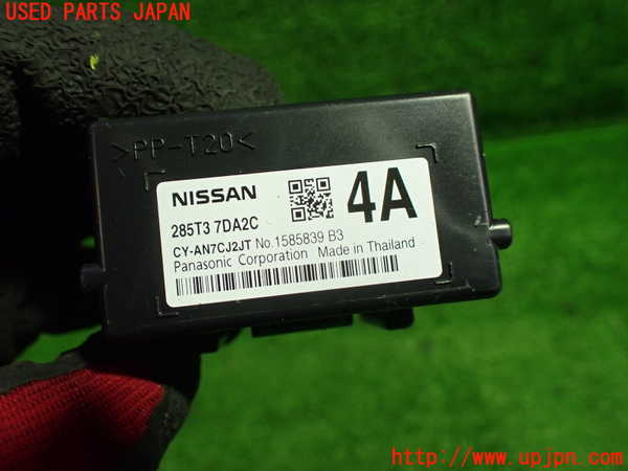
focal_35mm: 30
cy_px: 236
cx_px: 314
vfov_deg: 46.8
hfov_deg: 60.0
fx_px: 544
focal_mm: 5.4
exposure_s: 1/125
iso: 500
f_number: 2.3
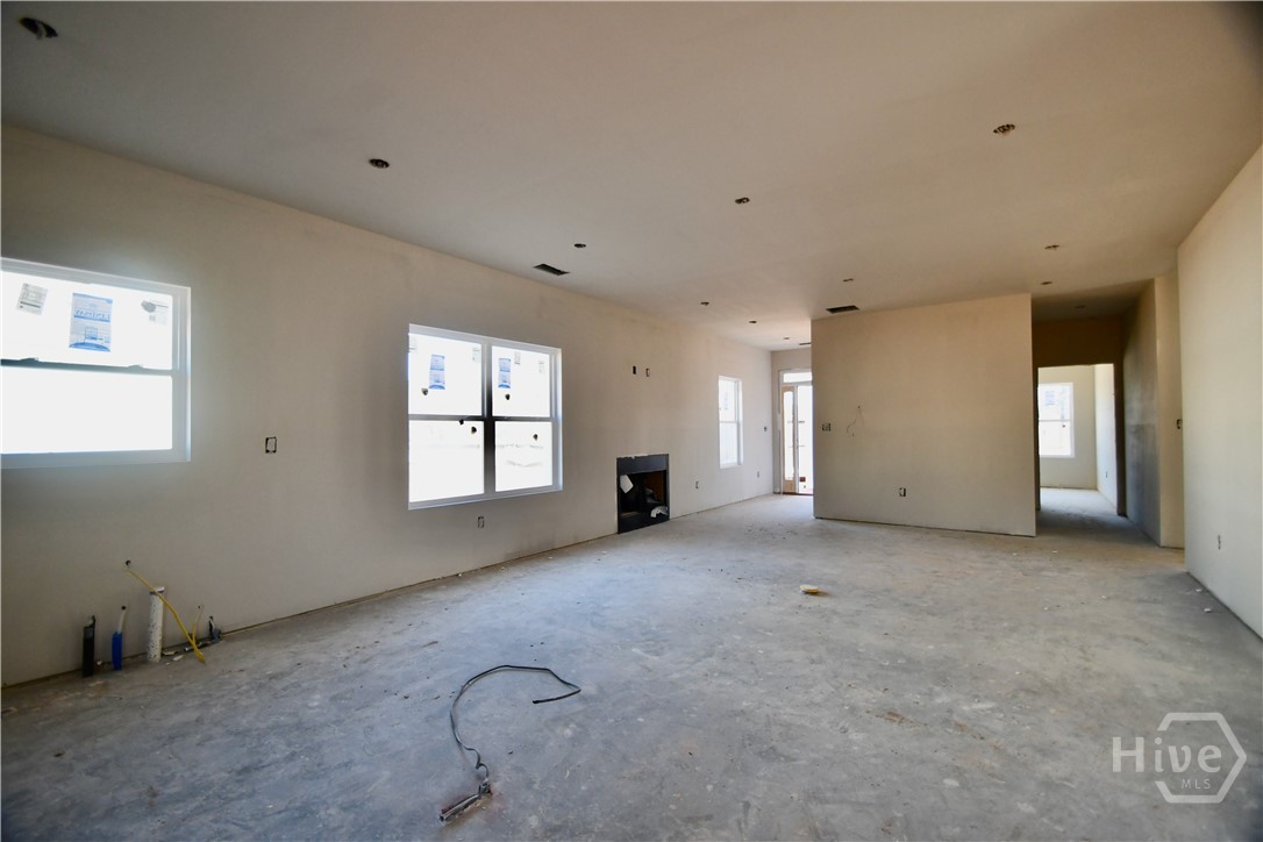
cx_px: 632
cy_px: 421
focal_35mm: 15
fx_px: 526
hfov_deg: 100.4
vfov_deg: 77.3
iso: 640
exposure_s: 1/250
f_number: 3.5
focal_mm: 10
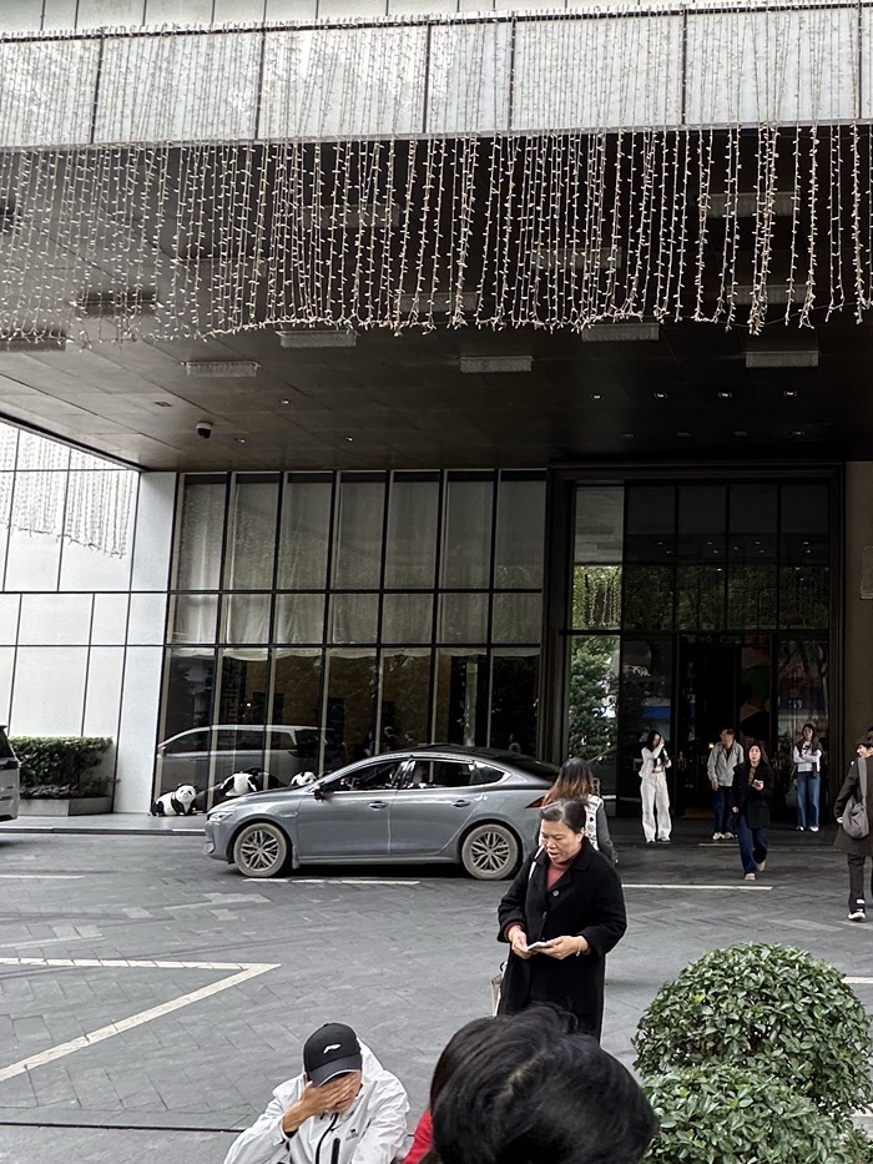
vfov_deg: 59.9
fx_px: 1009
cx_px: 798
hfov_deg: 42.6
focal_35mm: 30
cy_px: 624
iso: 64
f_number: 2.2
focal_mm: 2.22
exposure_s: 1/99
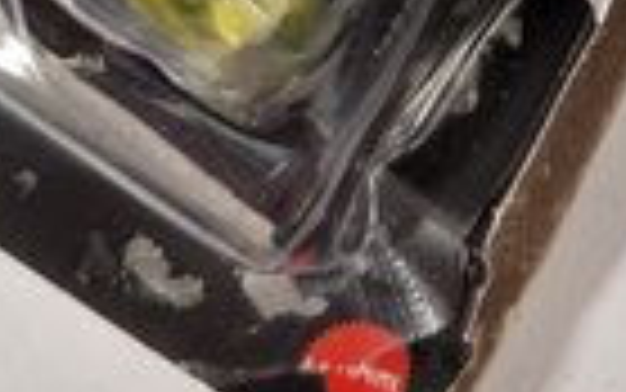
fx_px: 1519
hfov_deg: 22.6
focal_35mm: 89
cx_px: 583
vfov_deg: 13.3
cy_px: -306
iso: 160
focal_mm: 5.4
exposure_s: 1/50
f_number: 1.8
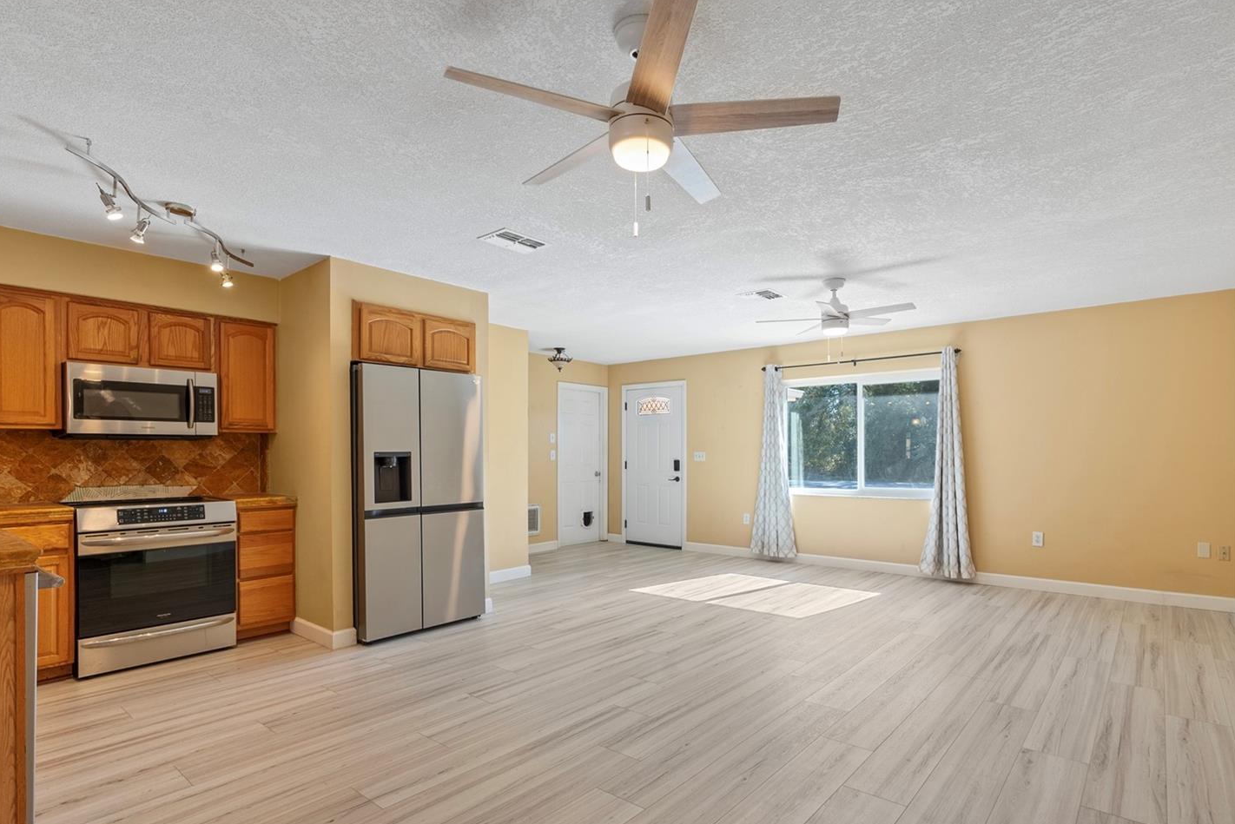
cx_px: 643
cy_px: 453
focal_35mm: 18
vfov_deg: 67.3
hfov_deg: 89.9
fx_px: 618
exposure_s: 1/3
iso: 250
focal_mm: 16
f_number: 8
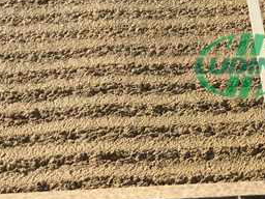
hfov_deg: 10.7
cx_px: 395
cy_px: 65
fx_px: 1363
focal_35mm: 178
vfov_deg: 8.3
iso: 20
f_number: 2.8
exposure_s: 1/1140
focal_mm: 6.6
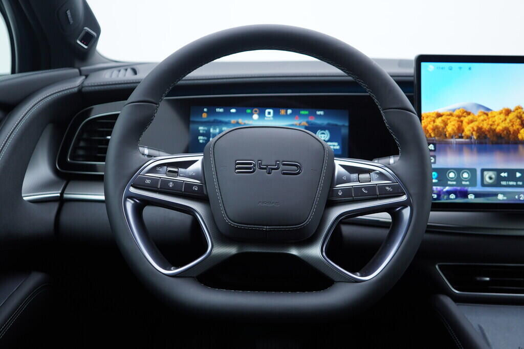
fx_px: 524
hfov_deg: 53.1
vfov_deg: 36.9
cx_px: 262
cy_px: 174
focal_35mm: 36
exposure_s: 1/40
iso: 125
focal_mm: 24
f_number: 3.2
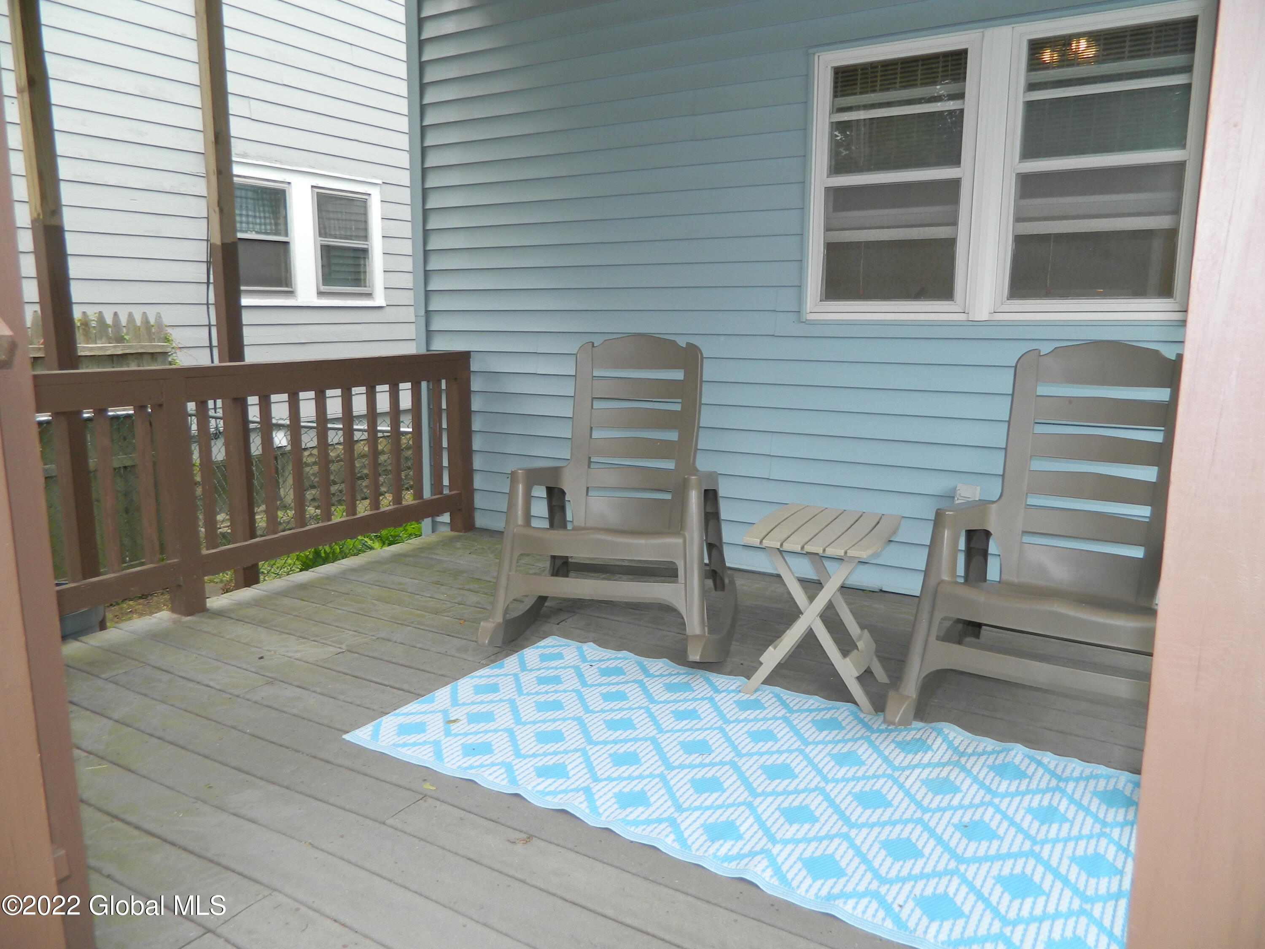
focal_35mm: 25
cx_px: 632
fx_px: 914
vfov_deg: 54.9
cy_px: 474
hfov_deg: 69.4
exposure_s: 1/100
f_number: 3.1
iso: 80
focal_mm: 4.5
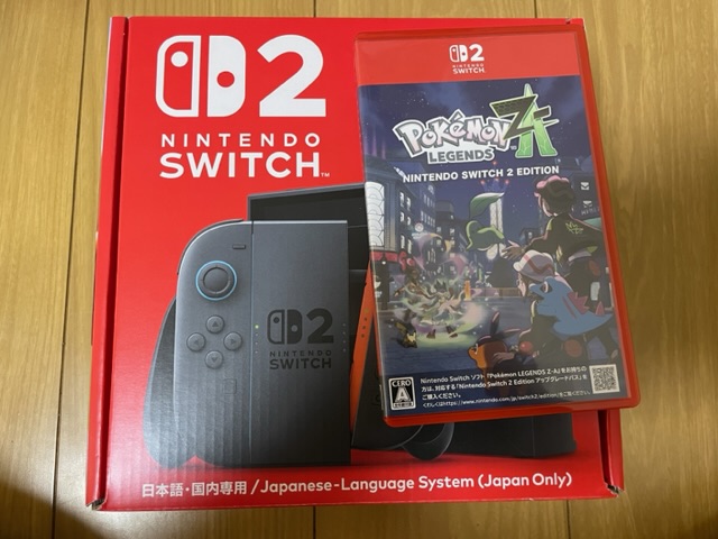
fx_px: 539
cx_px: 359
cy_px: 270
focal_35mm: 26
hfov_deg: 67.3
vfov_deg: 53.1
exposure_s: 1/50
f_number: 1.6
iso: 320
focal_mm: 4.2
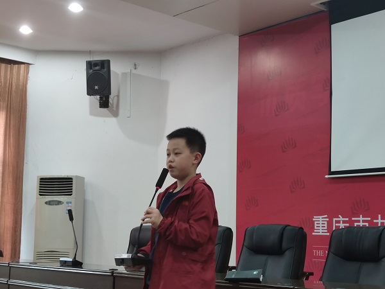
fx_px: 634
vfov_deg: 25.7
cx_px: 192
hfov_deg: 33.8
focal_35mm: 57
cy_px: 144
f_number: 1.69
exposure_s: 1/50
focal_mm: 6.72
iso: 550
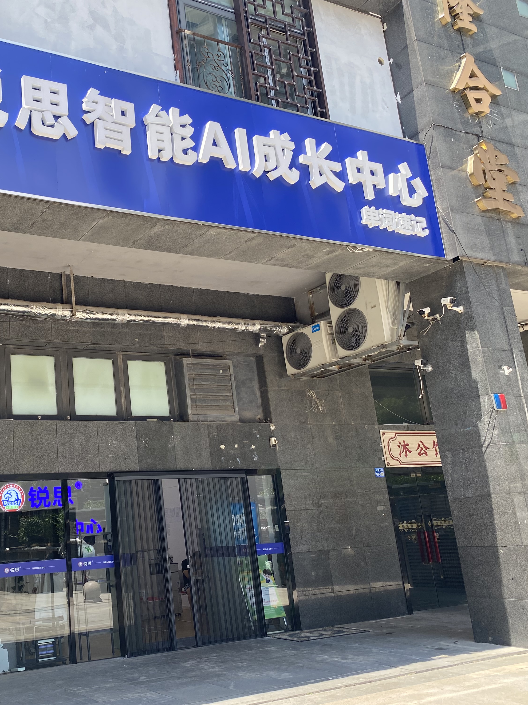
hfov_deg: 38.9
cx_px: 97
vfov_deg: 52.6
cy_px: 352
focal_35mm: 35
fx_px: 712
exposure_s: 1/562
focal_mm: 4.25
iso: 32
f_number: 1.8
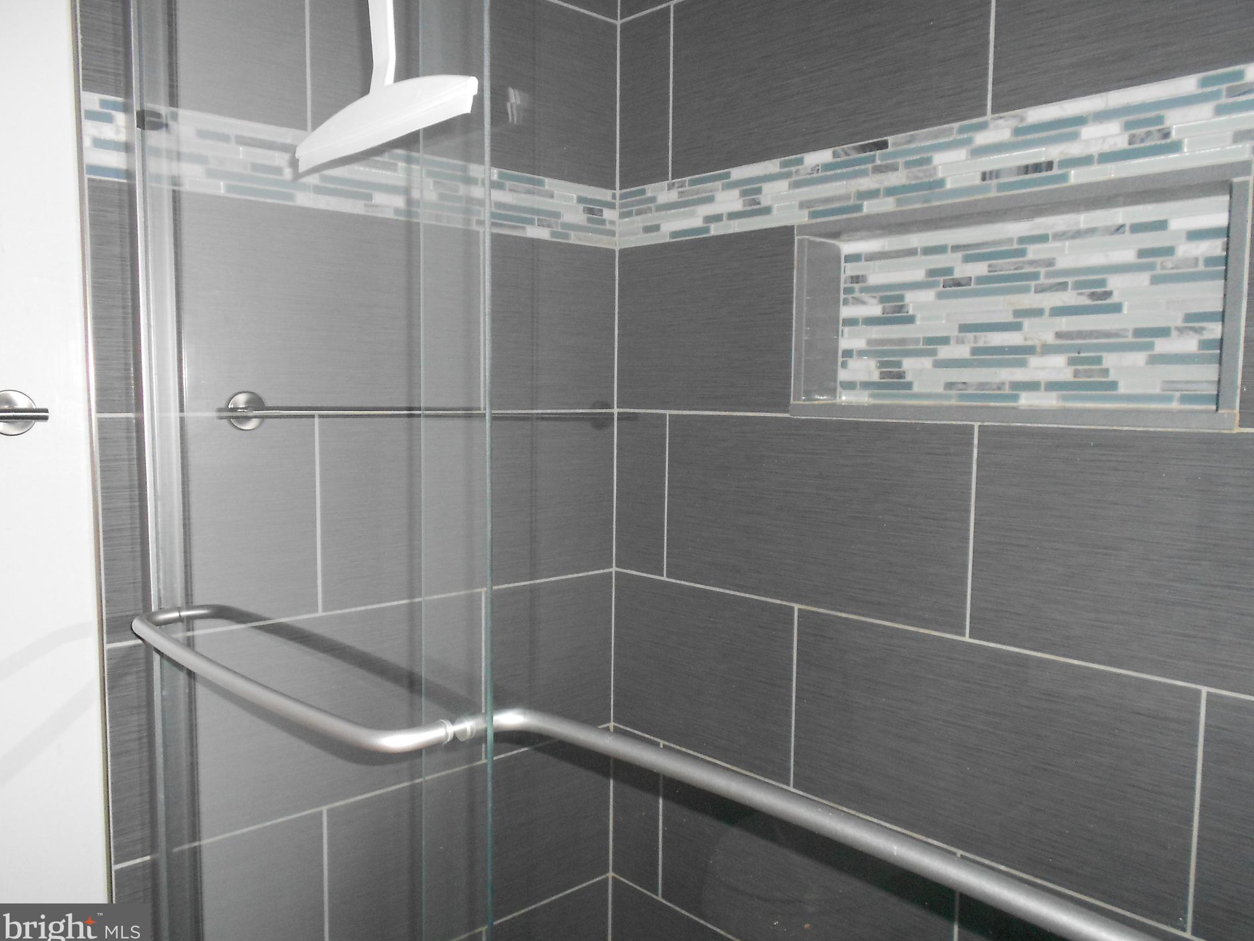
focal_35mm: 27
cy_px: 467
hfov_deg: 65.3
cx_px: 643
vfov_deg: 51.4
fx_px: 978
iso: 320
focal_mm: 4.6
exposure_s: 1/25
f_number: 3.2
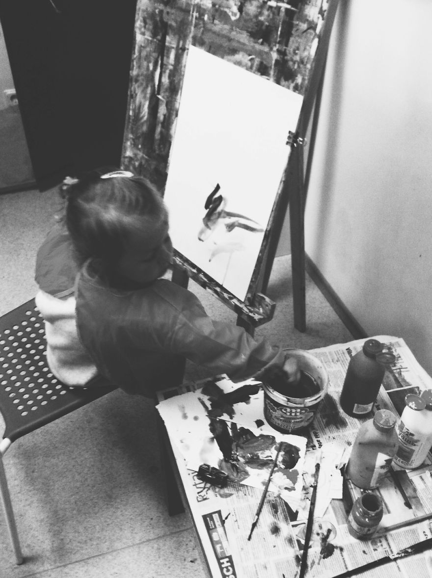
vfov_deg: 52.7
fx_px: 584
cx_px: 216
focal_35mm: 35
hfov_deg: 40.6
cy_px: 289
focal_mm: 3.85
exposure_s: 1/15
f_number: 2.8
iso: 160
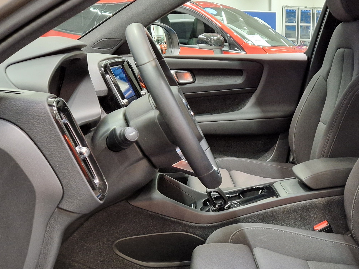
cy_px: 166
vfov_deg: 31.4
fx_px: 477
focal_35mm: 46
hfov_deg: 39.7
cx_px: 283
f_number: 1.8
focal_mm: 5.4
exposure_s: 1/50
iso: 500
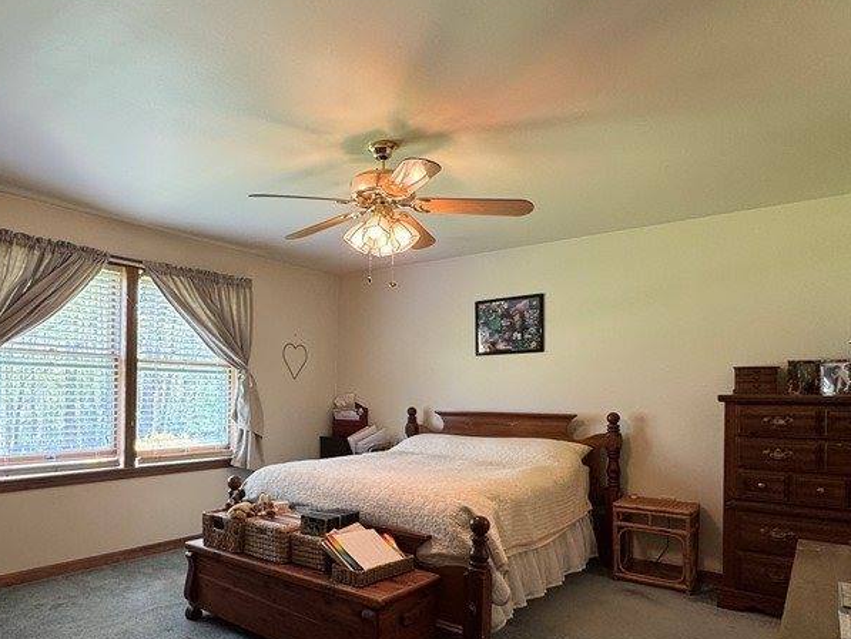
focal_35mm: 24
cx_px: 304
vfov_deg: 56.2
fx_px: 590
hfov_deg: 70.1
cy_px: 395
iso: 200
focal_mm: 2.22
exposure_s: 1/60
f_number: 2.2
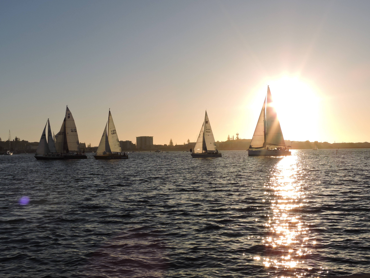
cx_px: 185
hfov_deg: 38.2
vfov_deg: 29.1
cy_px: 139
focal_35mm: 50
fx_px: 534
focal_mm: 9
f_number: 5
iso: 100
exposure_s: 1/1250
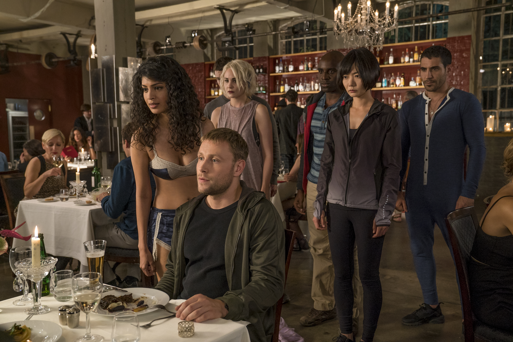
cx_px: 256
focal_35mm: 36
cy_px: 171
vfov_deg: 36.9
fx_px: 513
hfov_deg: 53.1
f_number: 4.5
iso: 3200
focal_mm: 36
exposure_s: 1/100
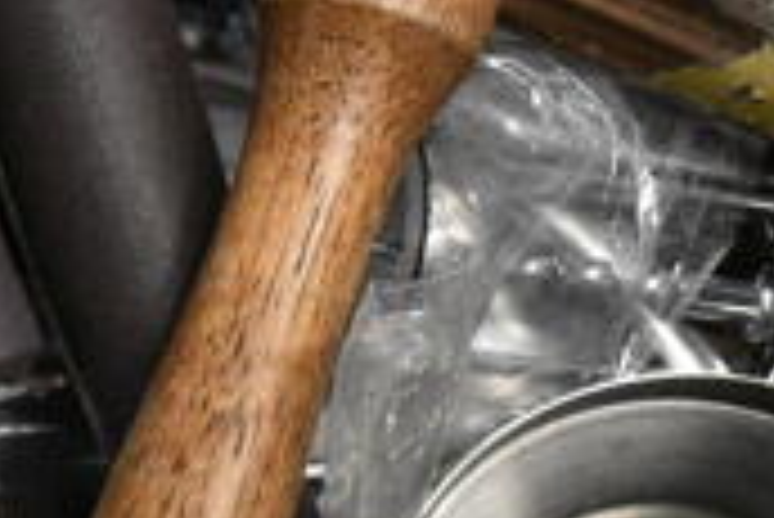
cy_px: 770
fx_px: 2066
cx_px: -364
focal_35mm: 96
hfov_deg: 18.9
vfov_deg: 13.5
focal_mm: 18
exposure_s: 1/125
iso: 6400
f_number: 5.6
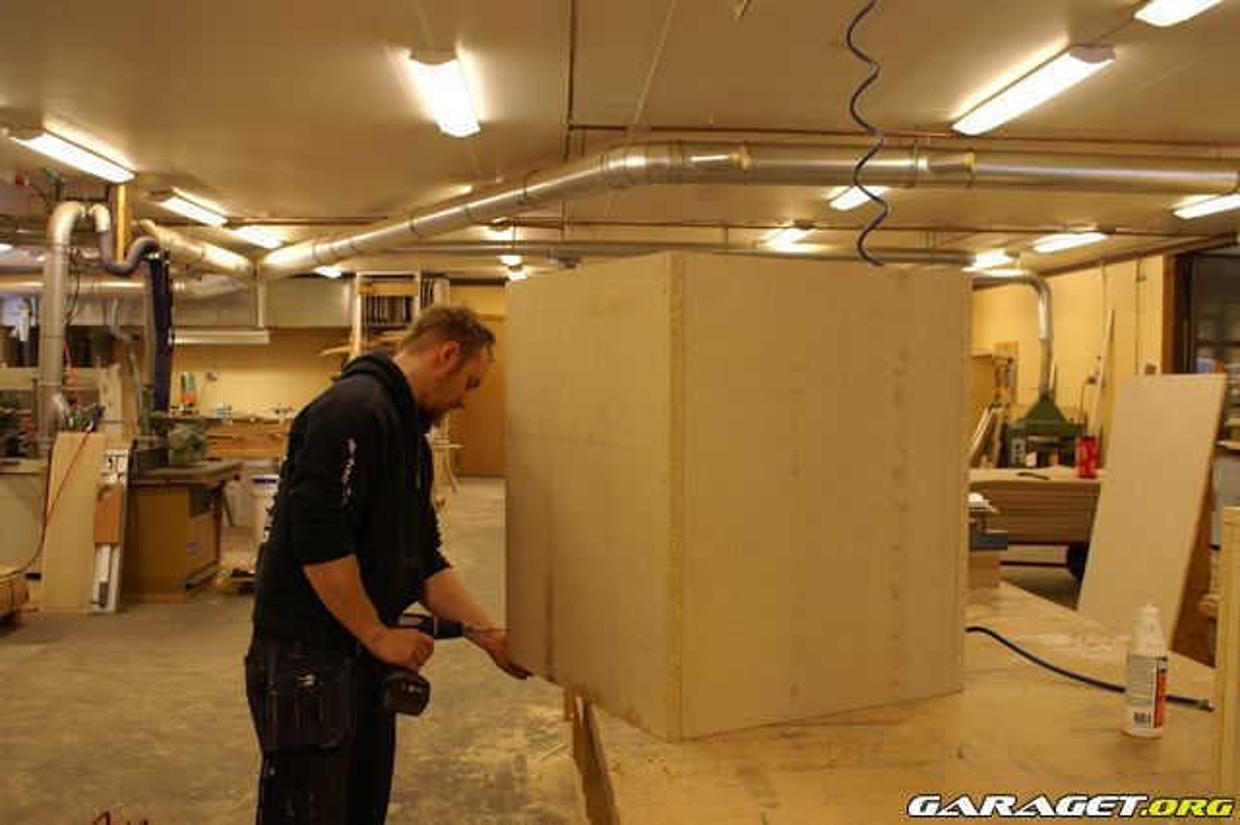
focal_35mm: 33
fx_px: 1136
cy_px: 412
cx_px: 620
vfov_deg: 39.9
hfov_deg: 57.2
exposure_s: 1/40
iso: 250
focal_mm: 22
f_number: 4
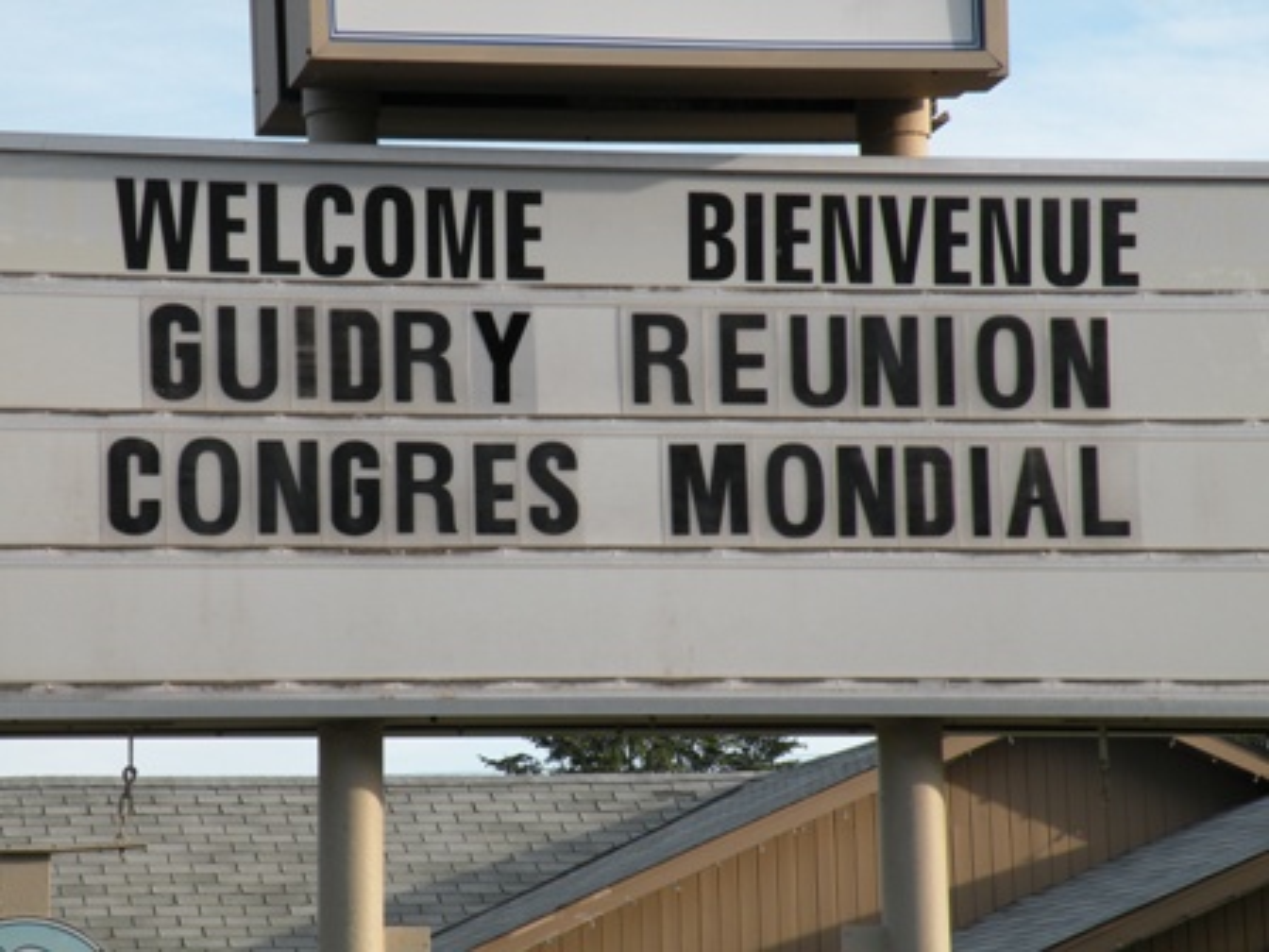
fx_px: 5169
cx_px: 634
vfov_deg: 10.5
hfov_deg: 14.0
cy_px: 476
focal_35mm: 141
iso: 64
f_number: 5.6
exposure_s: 1/153
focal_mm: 25
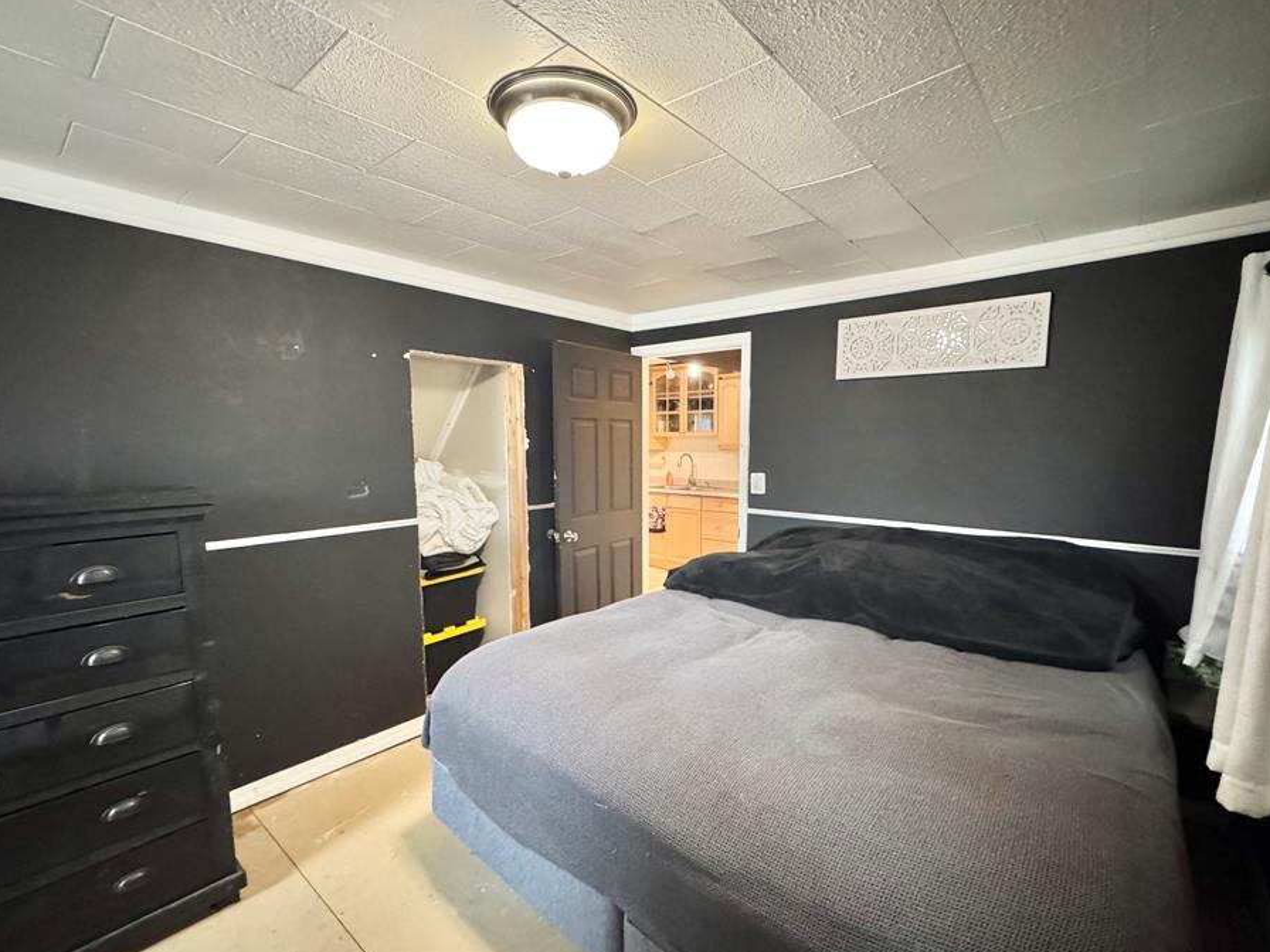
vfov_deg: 78.0
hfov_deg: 94.5
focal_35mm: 16
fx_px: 587
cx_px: 651
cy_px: 509
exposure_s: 1/40
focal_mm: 2.22
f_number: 2.2
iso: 1250
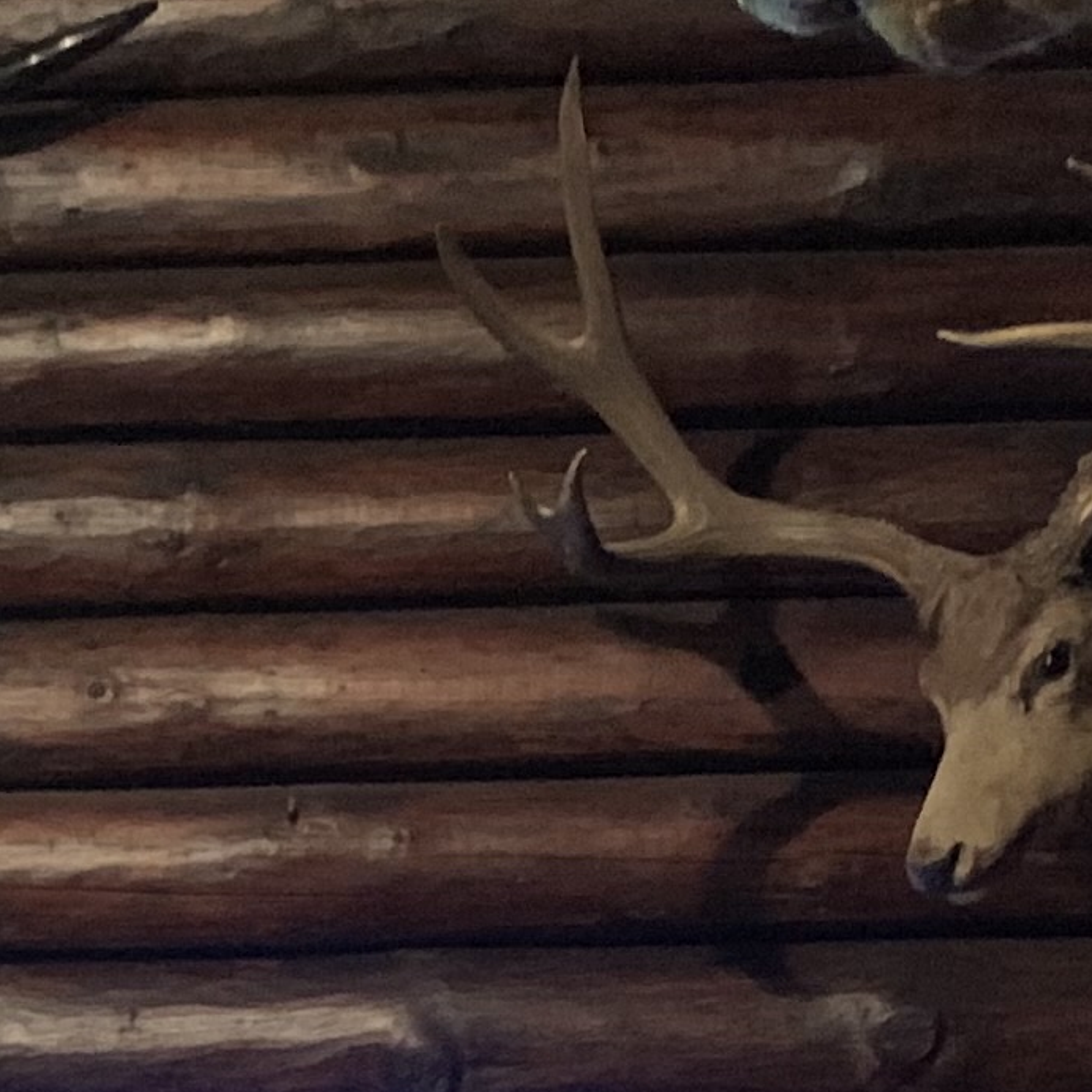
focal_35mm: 134
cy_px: 1975
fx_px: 4783
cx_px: -107
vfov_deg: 12.0
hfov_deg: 12.8
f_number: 1.8
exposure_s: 1/15
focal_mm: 4.25
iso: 800
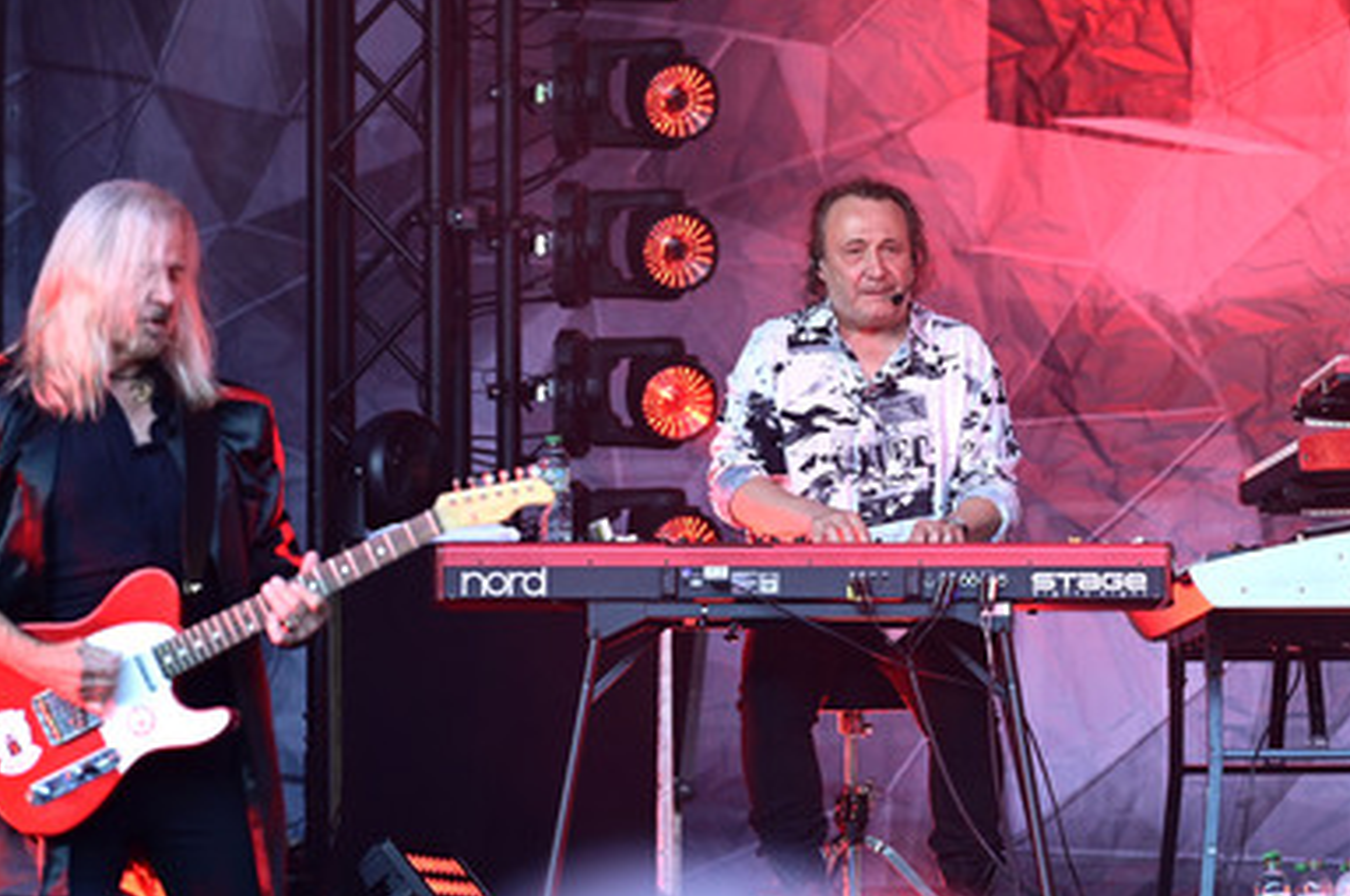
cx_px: 726
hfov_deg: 8.8
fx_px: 8801
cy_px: 513
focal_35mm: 235
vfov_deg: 5.8
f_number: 3.5
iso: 500
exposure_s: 1/320
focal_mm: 200
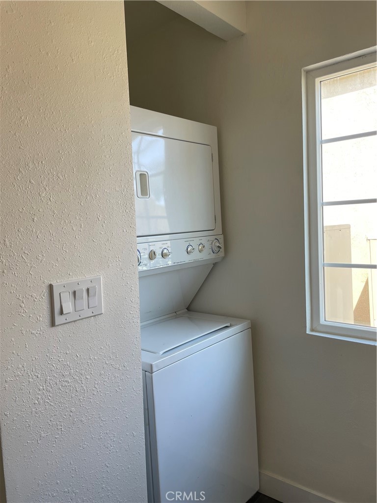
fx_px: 378
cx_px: 188
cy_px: 252
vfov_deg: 67.3
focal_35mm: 26
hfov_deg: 53.1
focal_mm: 4.2
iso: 32
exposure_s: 1/121
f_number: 1.6
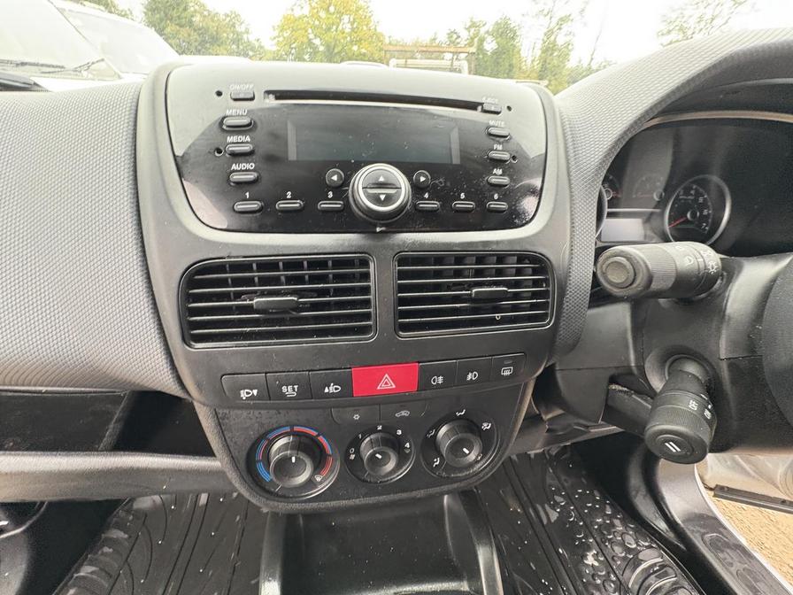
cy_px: 298
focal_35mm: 14
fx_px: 321
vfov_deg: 85.7
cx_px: 396
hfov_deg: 102.1
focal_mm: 2.22
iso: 640
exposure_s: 1/60
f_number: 2.2
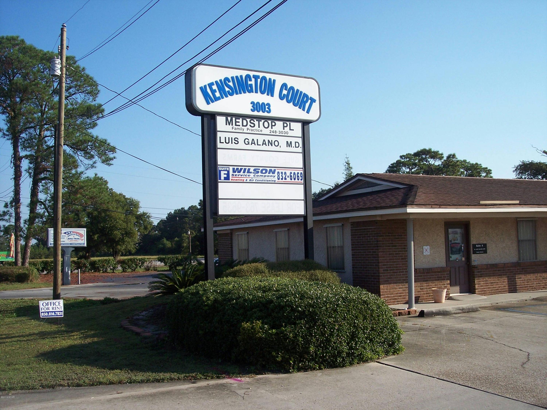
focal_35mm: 39
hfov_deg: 47.9
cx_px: 274
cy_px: 205
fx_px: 616
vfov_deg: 36.8
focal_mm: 8
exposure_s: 1/750
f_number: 4
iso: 100
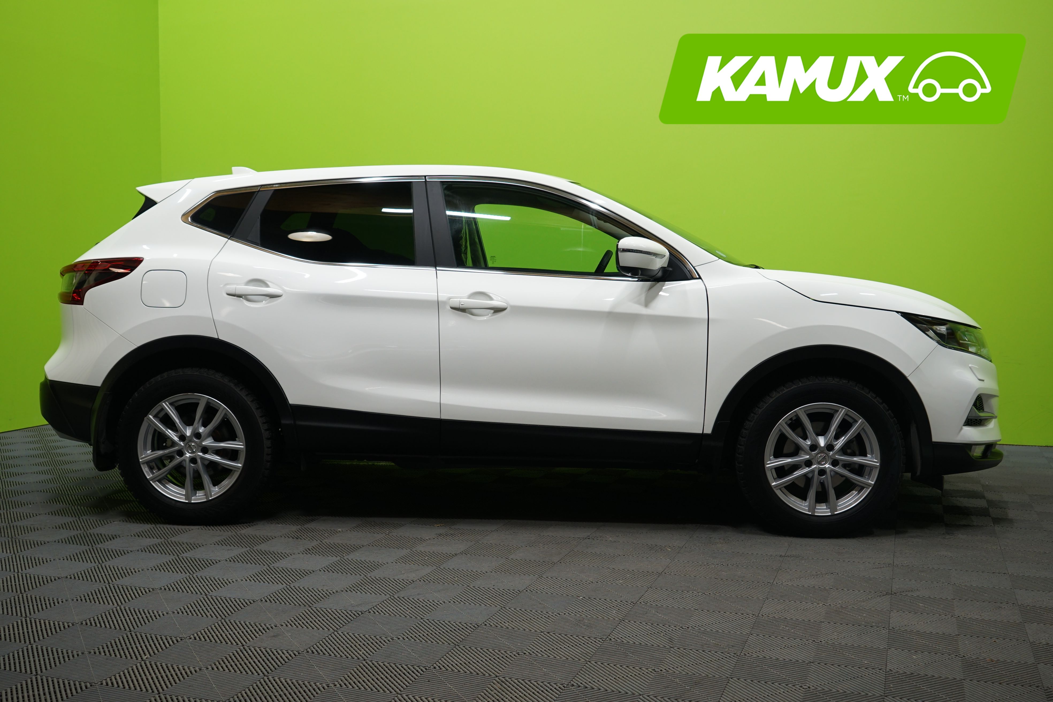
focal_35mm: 38
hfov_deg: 50.7
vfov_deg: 35.1
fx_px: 1111
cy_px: 351
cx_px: 526
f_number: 5
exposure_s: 1/25
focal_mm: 38
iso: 500
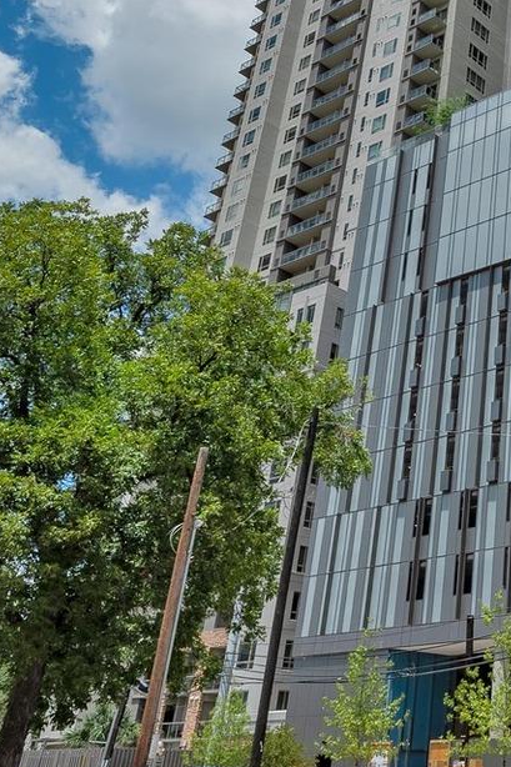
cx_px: 632
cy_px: -42
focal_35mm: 35
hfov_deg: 31.1
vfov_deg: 44.1
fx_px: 746
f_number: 13
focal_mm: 14
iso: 250
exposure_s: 1/160
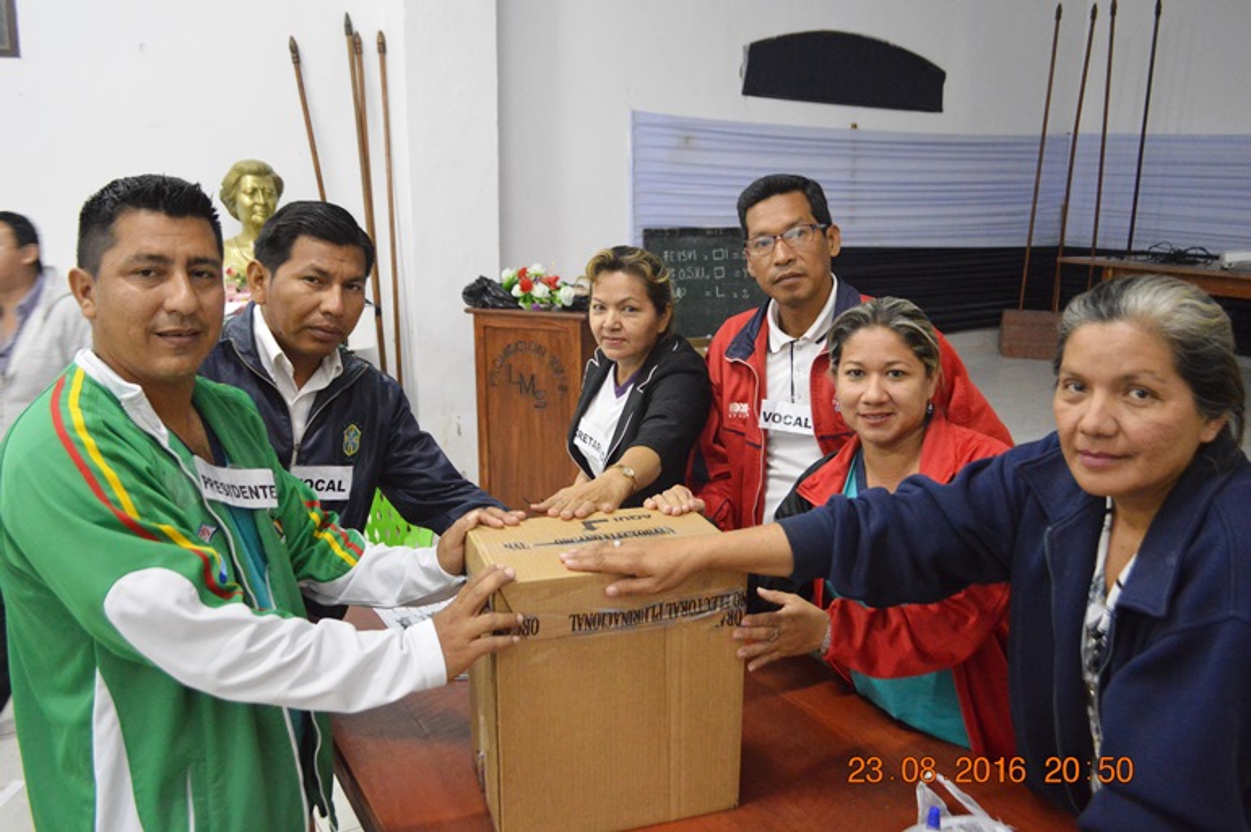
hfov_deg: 67.4
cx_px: 626
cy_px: 416
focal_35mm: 27
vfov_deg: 47.9
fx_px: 937
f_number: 3.5
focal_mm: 18
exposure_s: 1/30
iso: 3200
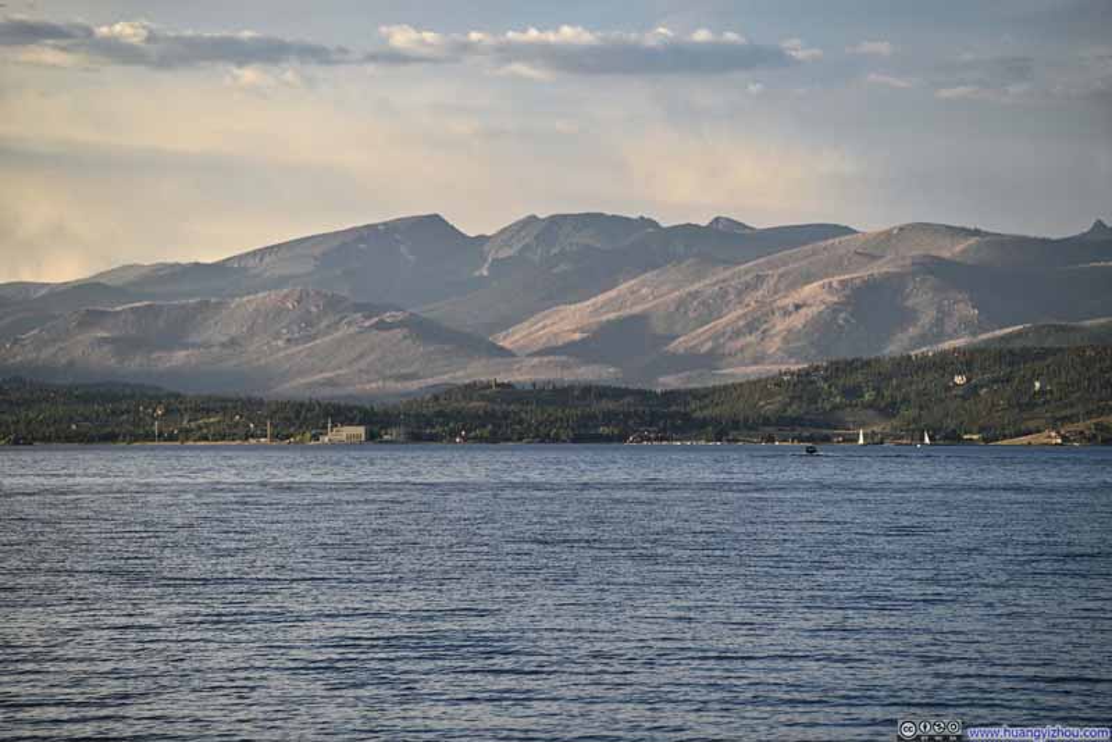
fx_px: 4635
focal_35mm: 150
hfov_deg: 13.7
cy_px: 371
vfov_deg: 9.2
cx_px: 556
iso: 100
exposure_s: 1/400
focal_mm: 150
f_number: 4.5
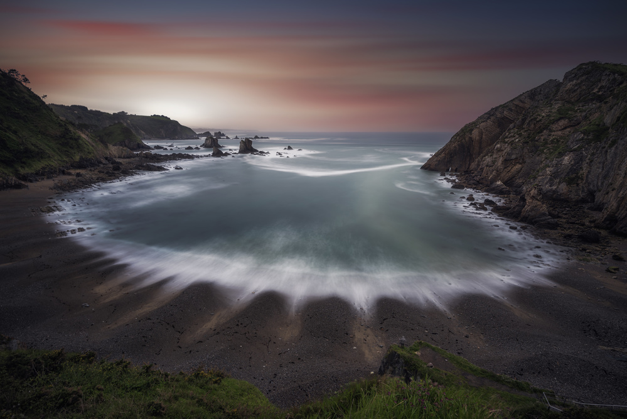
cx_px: 314
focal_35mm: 14
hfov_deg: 104.2
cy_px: 210
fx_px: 244
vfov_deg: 81.3
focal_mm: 14
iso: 64
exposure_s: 15
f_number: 8
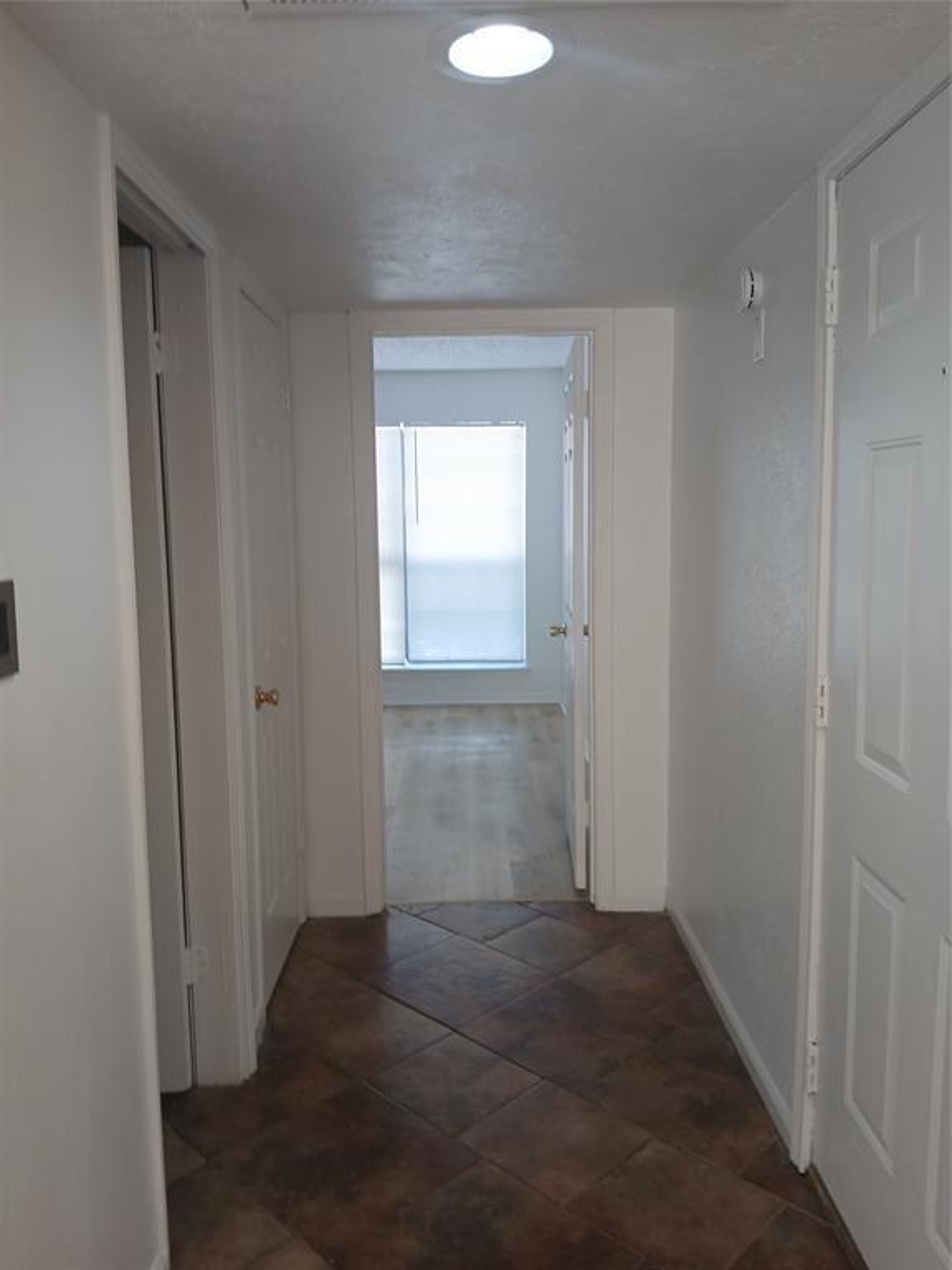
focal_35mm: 26
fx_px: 953
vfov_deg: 67.3
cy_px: 635
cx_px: 476
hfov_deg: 53.1
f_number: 1.8
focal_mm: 3.98
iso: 100
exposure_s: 1/60
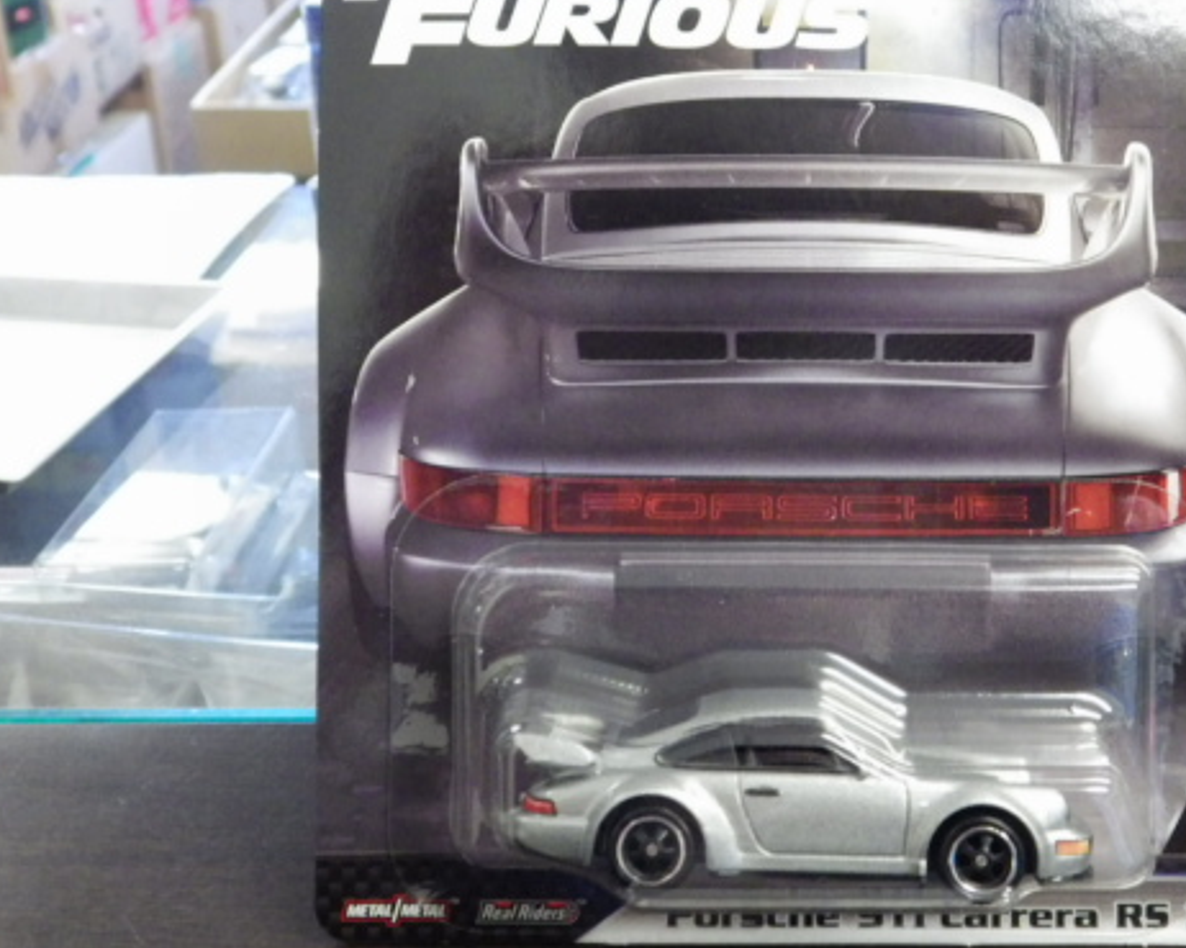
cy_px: 355
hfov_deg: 40.1
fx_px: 1614
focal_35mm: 46
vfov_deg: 32.6
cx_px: 747
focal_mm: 6.2
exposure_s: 1/40
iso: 800
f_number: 3.4
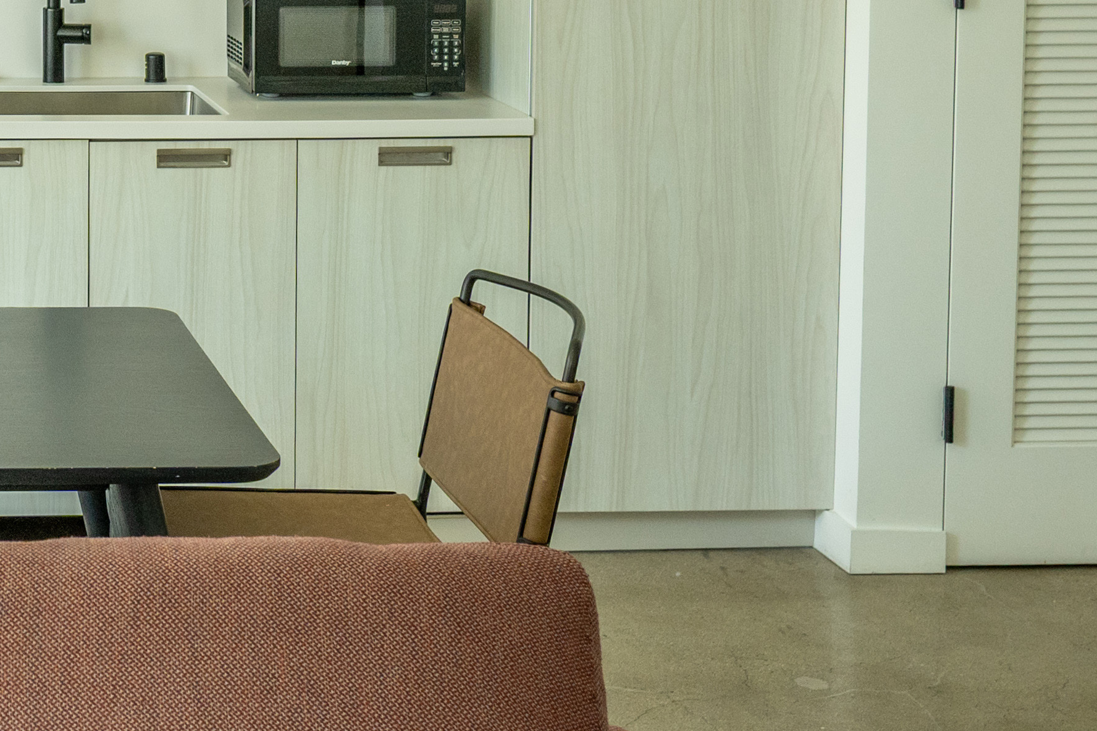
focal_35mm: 87
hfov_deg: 21.8
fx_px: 2651
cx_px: -194
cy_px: -106
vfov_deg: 15.2
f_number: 5
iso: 200
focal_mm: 26
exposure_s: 1/80
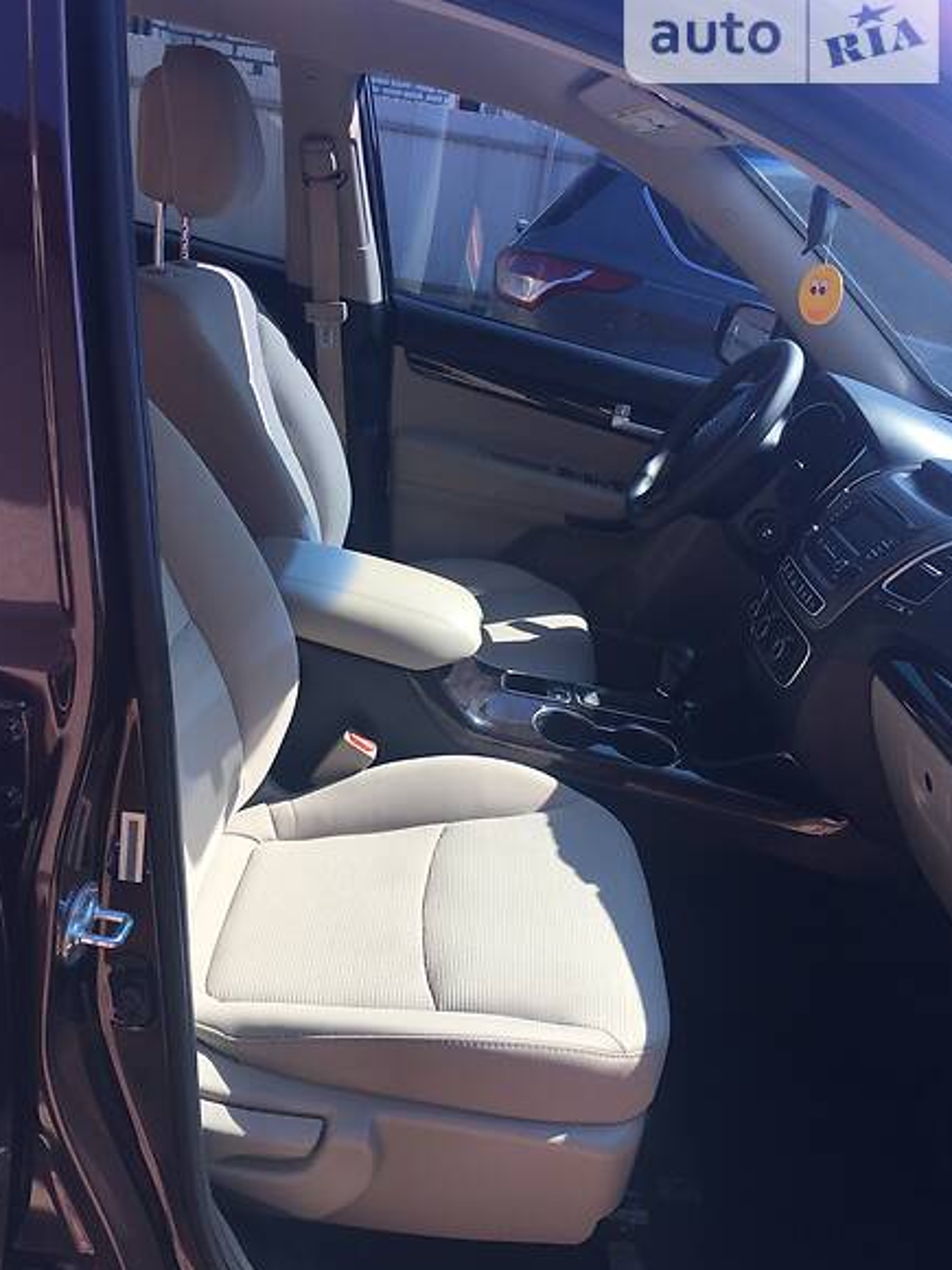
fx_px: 1100
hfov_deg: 46.8
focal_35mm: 30
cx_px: 479
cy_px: 620
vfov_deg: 60.0
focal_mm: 4.2
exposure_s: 1/484
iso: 25
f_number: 2.2
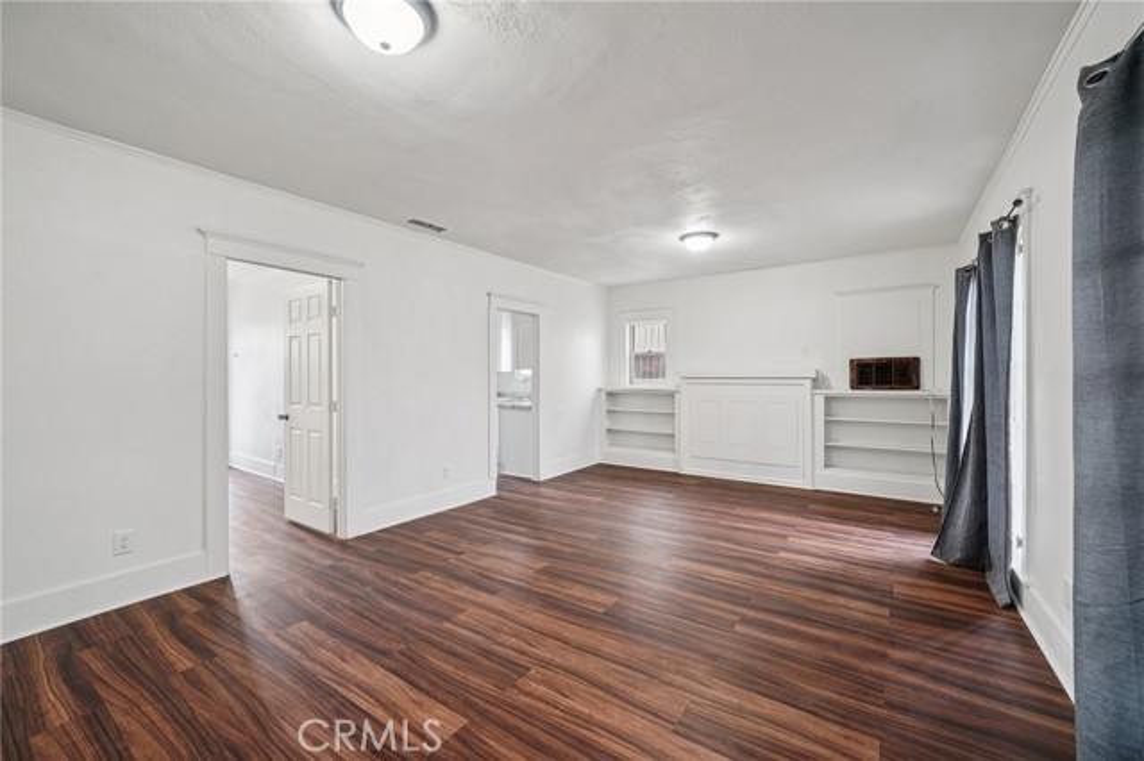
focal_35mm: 13
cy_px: 380
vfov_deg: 85.4
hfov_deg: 108.4
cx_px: 572
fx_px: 413
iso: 400
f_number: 8
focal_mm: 13
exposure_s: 1/5
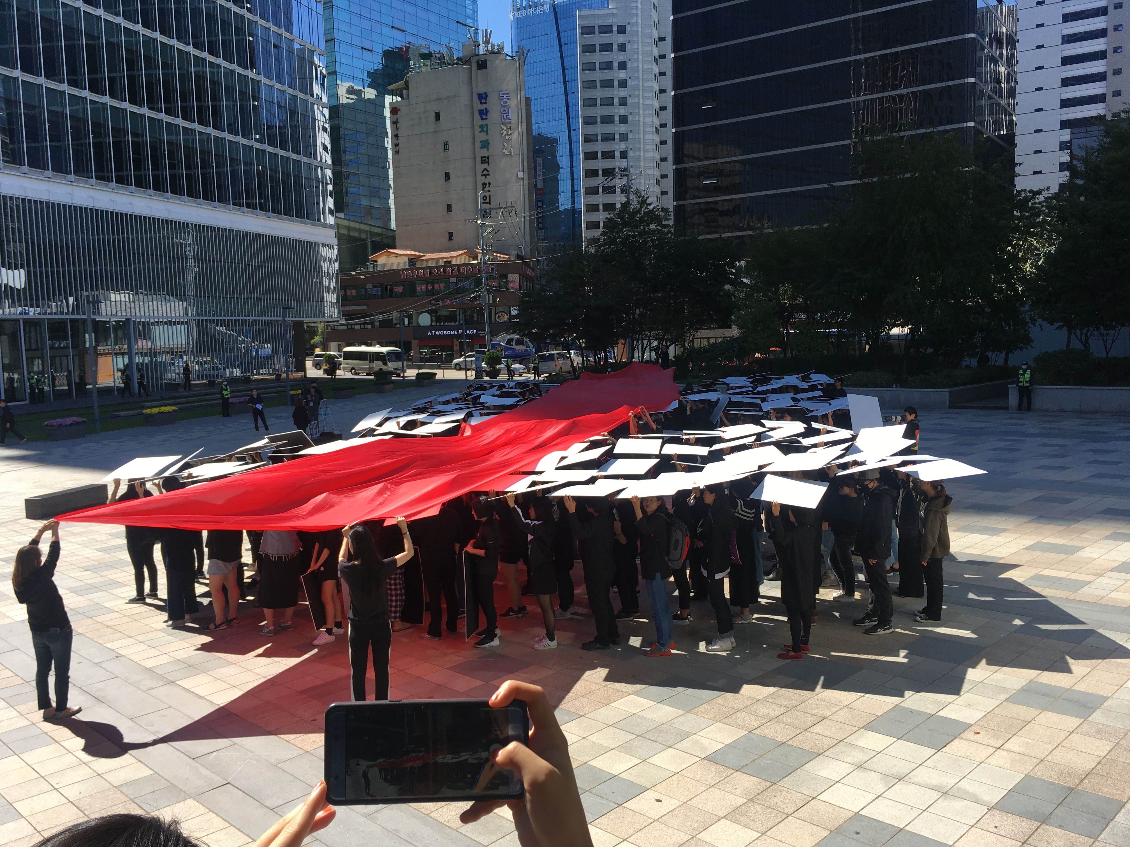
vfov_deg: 48.2
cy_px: 424
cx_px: 565
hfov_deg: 61.7
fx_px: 947
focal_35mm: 29
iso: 25
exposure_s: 1/974
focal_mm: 4.15
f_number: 2.2
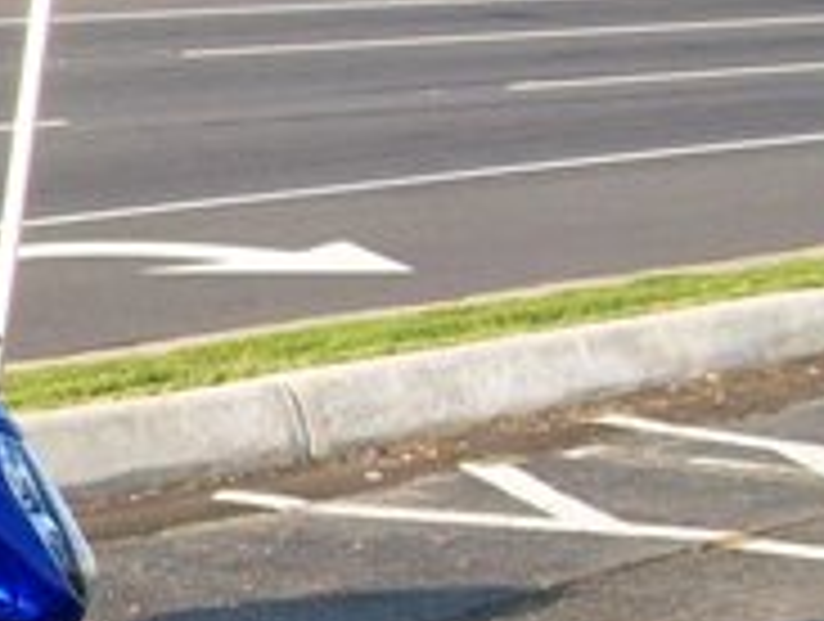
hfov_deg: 11.3
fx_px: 3745
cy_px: 531
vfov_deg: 9.5
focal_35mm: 157
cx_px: -842
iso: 64
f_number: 2.7
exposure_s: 1/320
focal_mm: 6
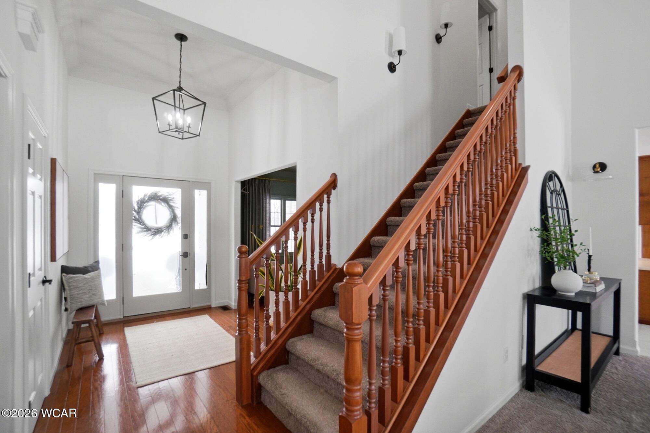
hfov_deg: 100.4
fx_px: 271
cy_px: 216
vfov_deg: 77.3
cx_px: 325
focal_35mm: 15
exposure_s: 1/350
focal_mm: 10
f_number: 5.6
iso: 125
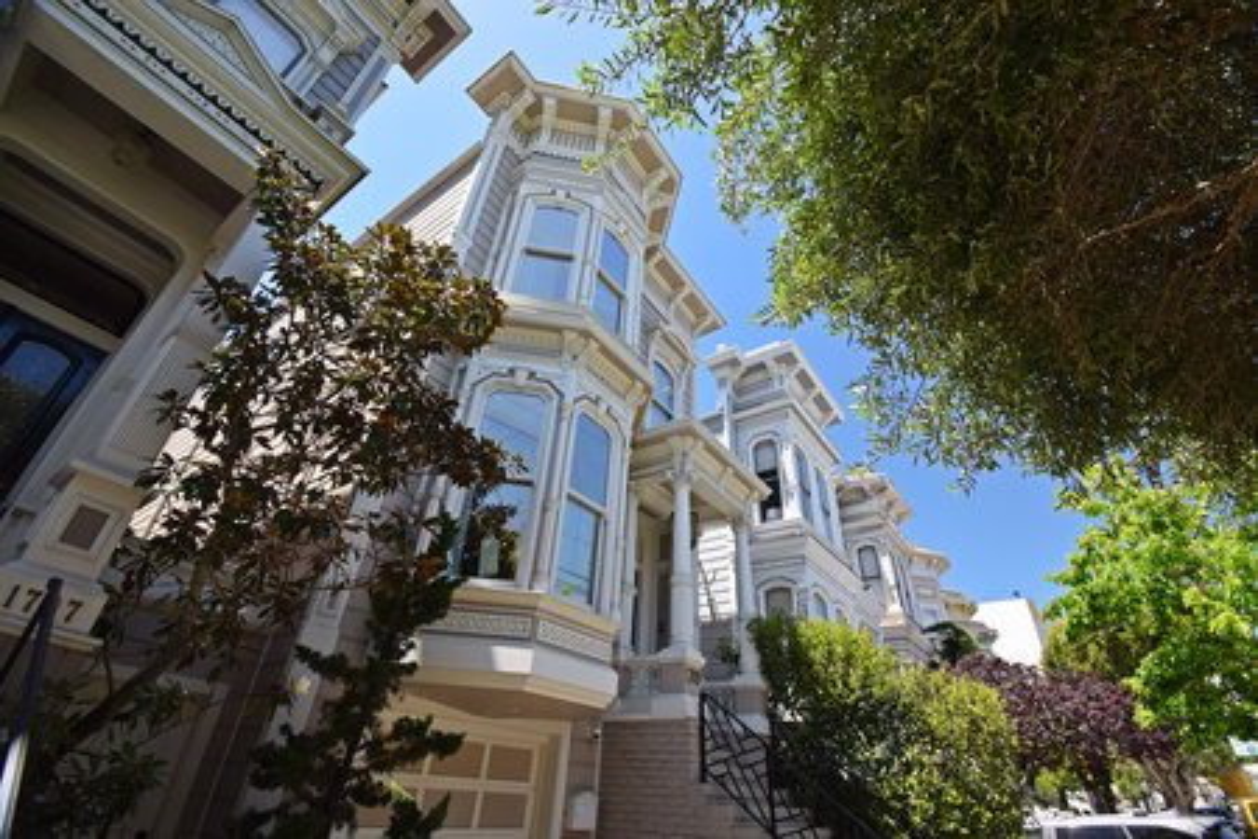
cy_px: 420
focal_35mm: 15
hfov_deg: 100.4
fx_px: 524
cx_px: 629
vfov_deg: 77.3
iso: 400
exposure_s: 1/250
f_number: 8
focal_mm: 10
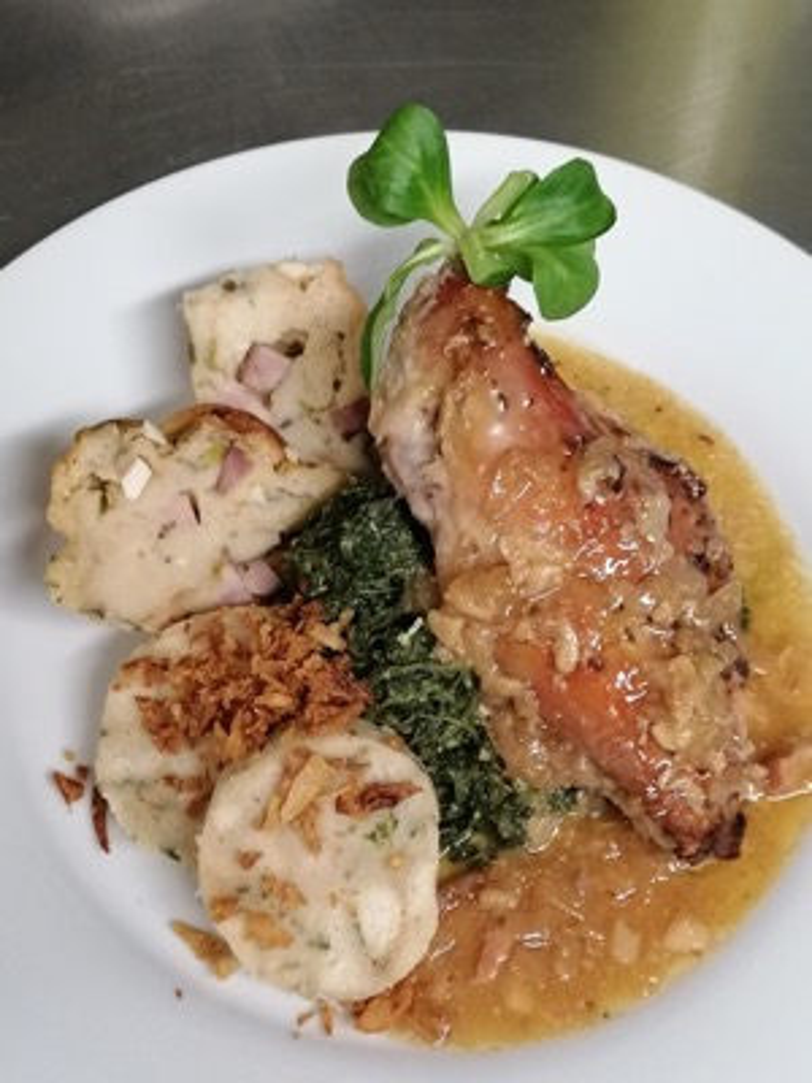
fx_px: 1689
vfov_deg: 35.5
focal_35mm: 54
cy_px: 542
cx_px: 406
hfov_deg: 27.0
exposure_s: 1/33.3
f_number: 1.8
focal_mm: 4.75
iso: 400
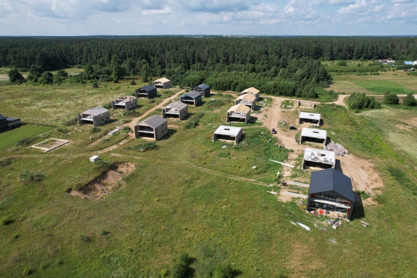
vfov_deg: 57.2
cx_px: 208
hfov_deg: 78.6
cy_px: 139
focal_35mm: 22
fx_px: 255
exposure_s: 1/1600
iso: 100
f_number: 2.8
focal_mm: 8.38
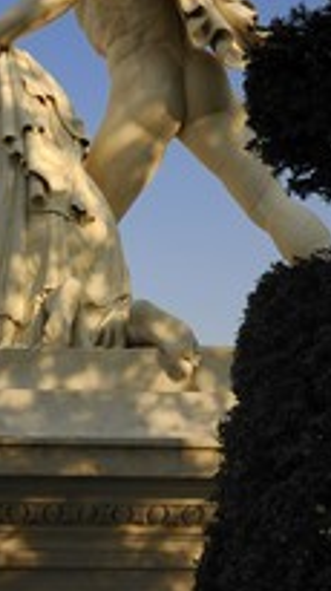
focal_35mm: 75
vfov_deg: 28.1
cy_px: 216
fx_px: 1173
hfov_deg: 15.7
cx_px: -20
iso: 100
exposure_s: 1/125
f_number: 9
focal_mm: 35
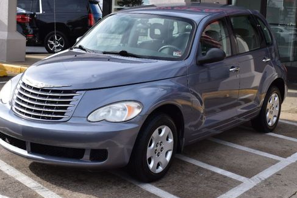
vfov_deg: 20.3
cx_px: 161
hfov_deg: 30.1
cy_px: 90
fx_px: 553
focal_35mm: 67
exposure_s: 1/400
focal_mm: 34
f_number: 11
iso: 400
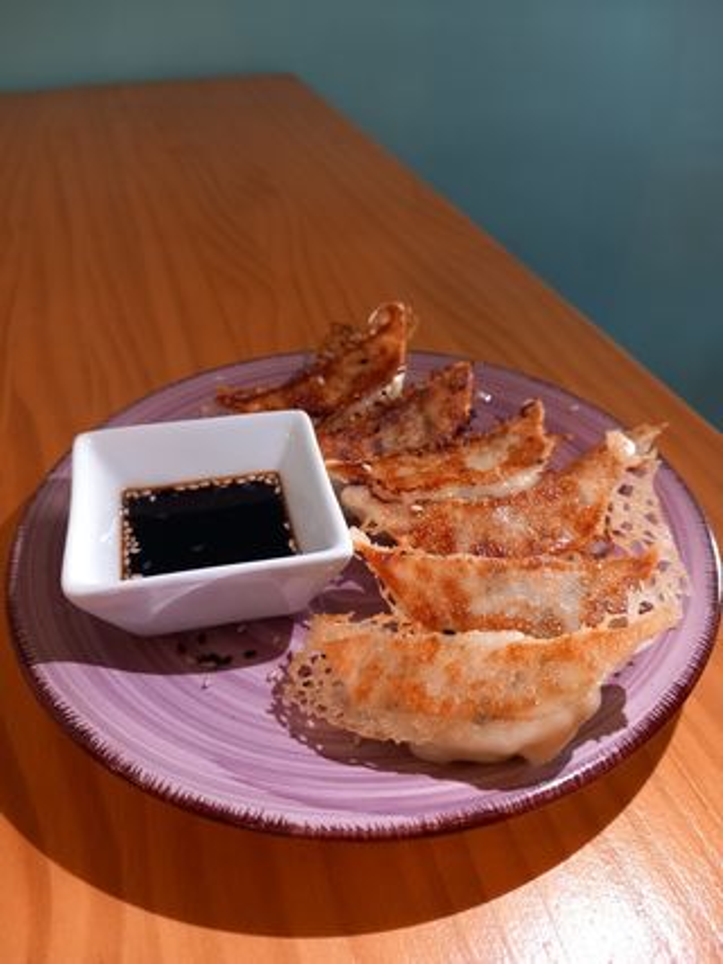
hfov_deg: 51.3
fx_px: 752
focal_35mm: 27
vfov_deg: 65.3
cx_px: 362
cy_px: 482
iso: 250
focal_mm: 4
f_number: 1.8
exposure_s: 1/50
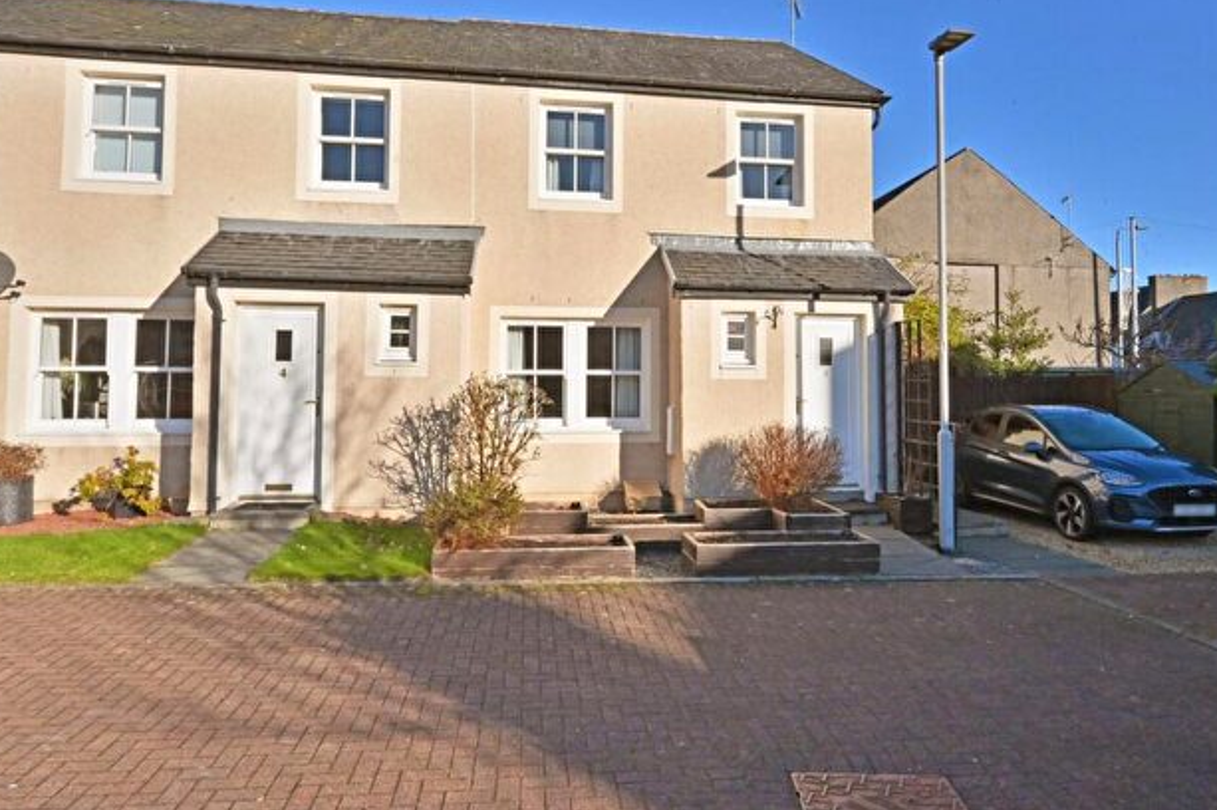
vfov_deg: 52.9
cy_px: 355
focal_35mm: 24
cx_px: 665
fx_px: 811
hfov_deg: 73.6
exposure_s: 1/1600
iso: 2500
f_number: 22
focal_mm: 21
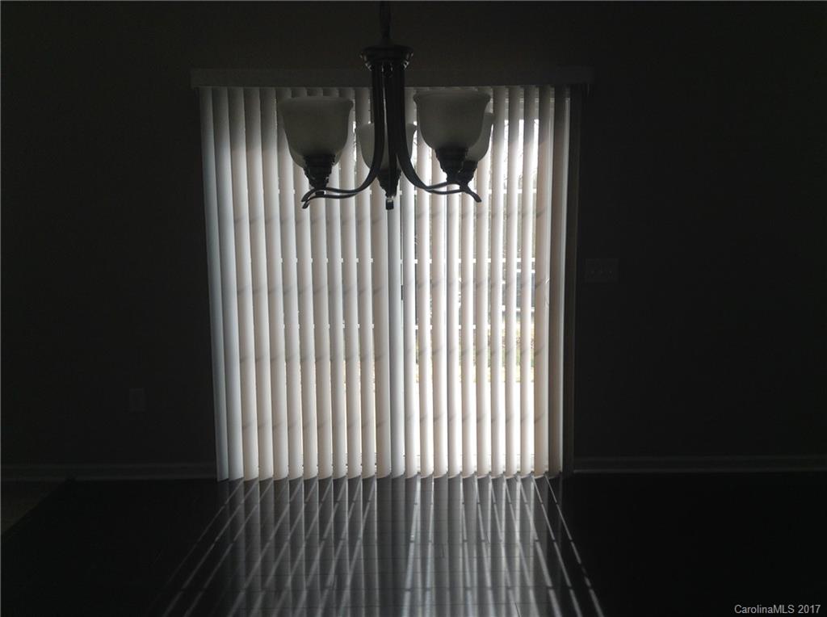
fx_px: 787
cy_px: 308
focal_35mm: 33
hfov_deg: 55.4
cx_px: 414
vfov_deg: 42.8
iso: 25
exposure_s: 1/151
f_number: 2.4
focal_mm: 3.3
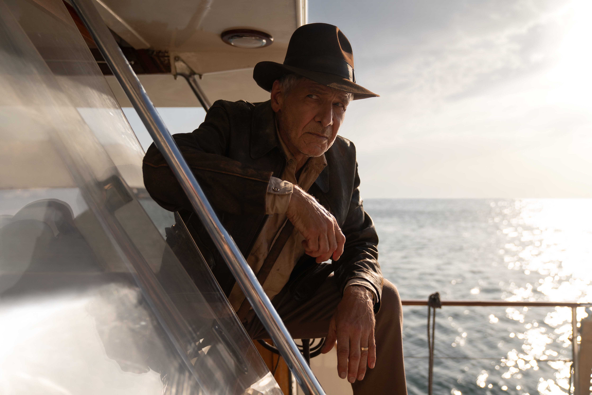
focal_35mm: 31
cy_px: 198
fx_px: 510
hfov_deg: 60.3
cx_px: 296
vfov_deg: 42.3
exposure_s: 1/4000
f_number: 2.8
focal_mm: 31
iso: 125
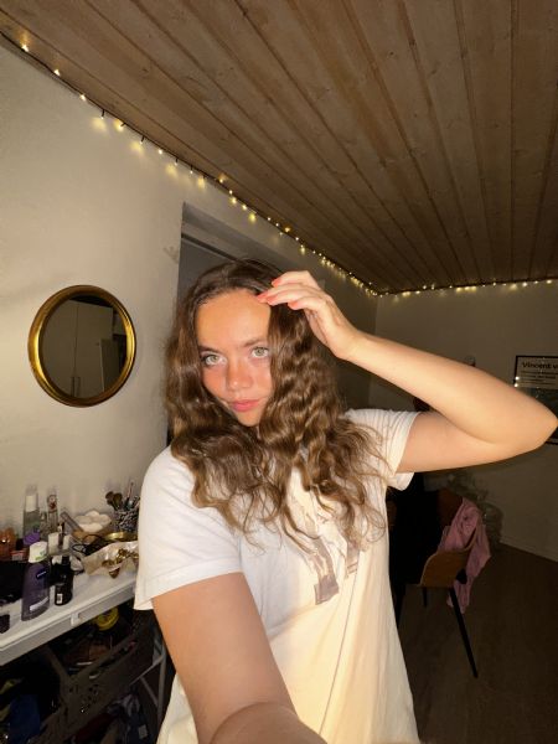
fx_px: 301
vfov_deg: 102.1
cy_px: 372
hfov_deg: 85.7
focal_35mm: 14
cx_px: 279
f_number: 2.2
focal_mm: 2.22
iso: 50
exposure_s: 1/122
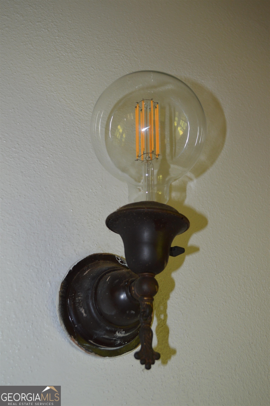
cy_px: 203
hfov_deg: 29.8
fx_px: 507
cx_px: 135
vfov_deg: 43.6
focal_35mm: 45
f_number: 4.5
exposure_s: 1/60
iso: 560
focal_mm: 30
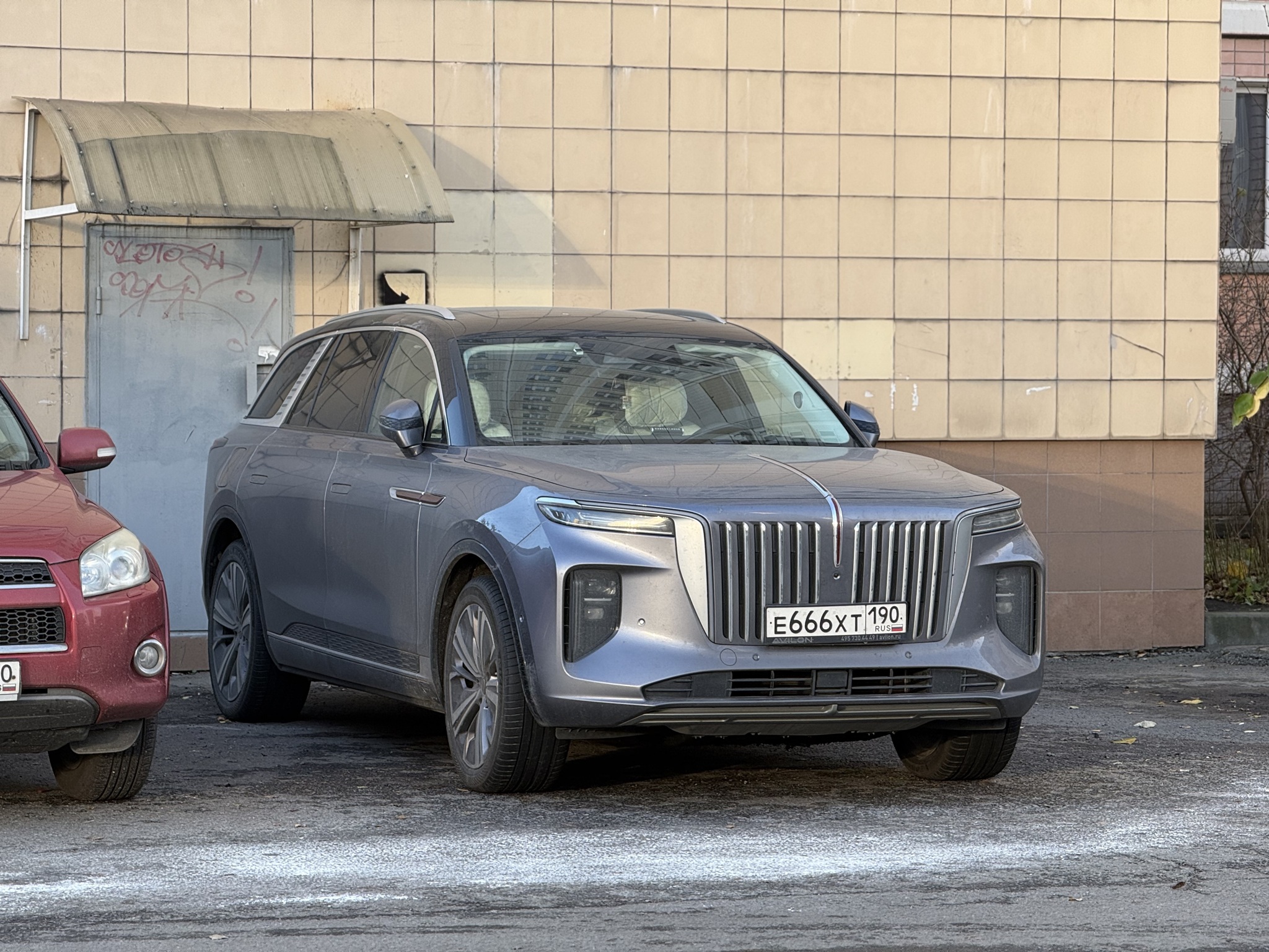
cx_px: 634
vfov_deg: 12.3
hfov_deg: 16.4
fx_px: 4399
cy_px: 476
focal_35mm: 120
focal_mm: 15.66
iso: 50
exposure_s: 1/119
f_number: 2.8
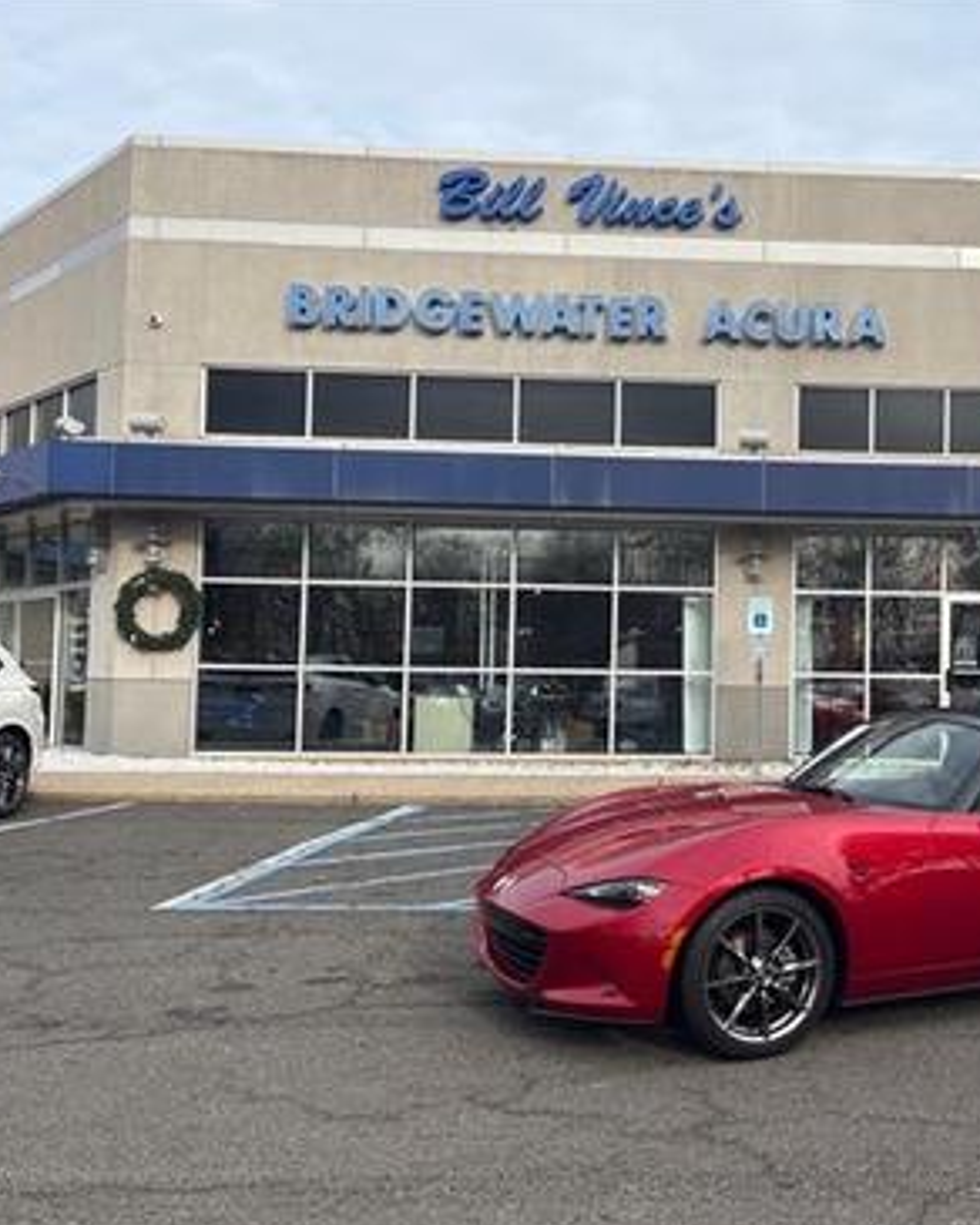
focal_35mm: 35
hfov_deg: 40.3
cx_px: 802
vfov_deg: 51.5
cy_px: 621
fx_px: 1269
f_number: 1.6
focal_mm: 5.96
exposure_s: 1/1799
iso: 50
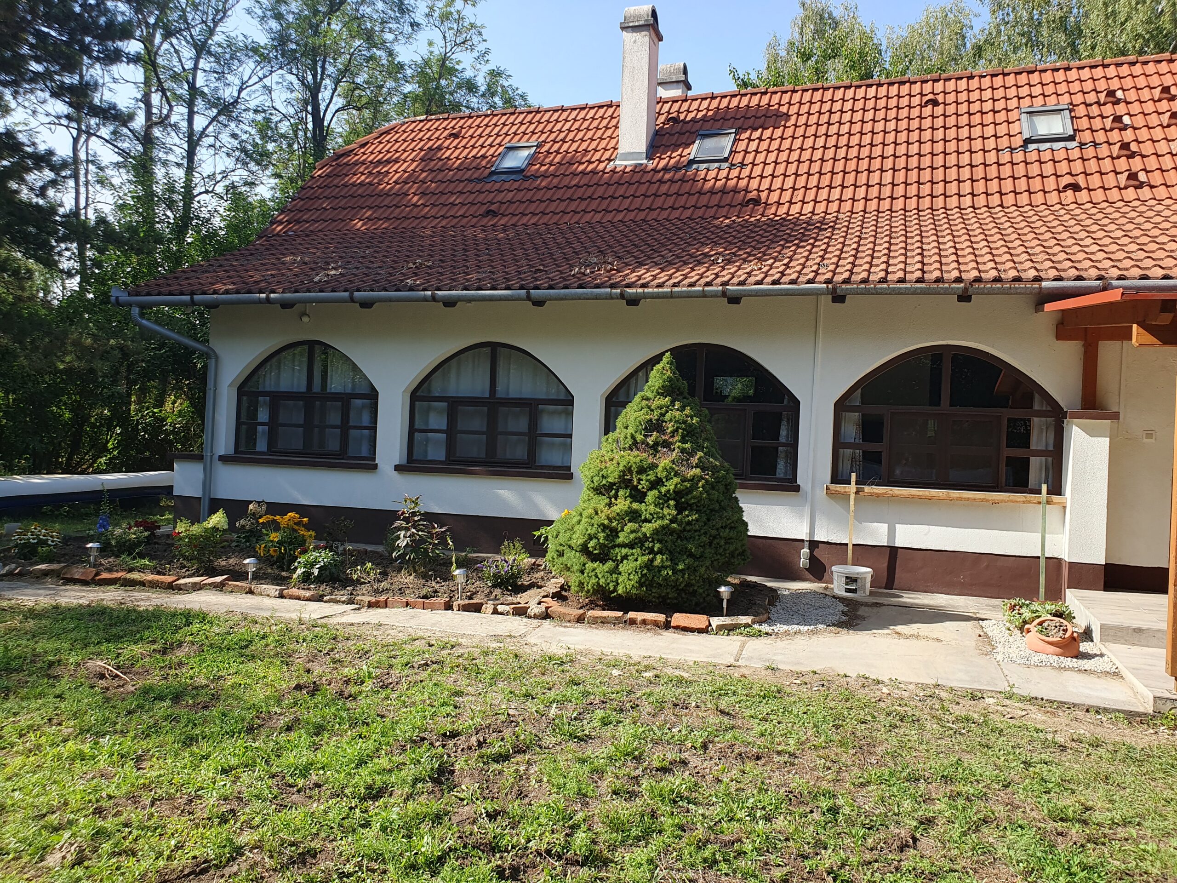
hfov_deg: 67.3
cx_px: 588
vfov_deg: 53.1
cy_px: 442
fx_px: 884
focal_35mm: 26
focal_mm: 4.32
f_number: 2.4
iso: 50
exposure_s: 1/644
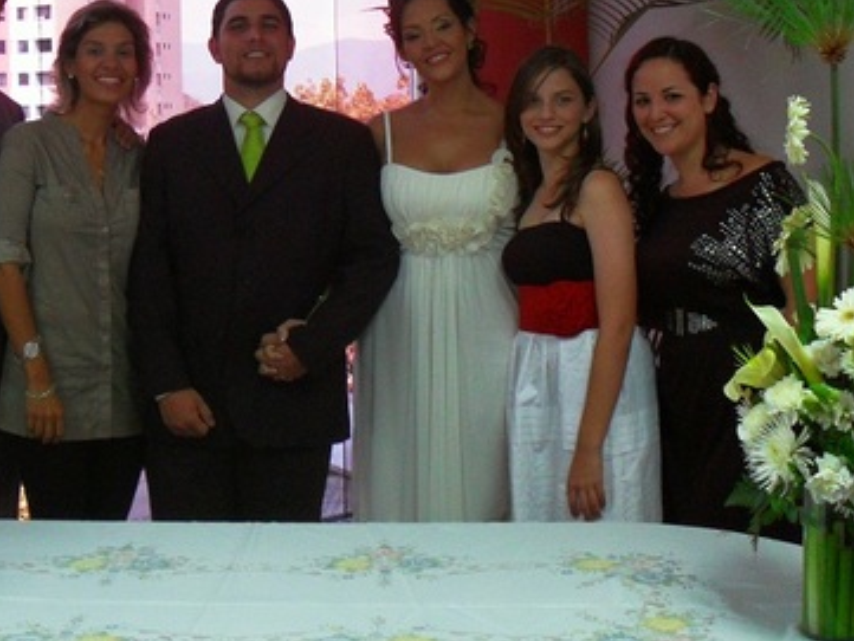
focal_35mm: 62
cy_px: 163
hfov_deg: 31.0
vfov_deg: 23.4
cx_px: 291
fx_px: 1530
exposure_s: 1/45
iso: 200
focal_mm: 6.3
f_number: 3
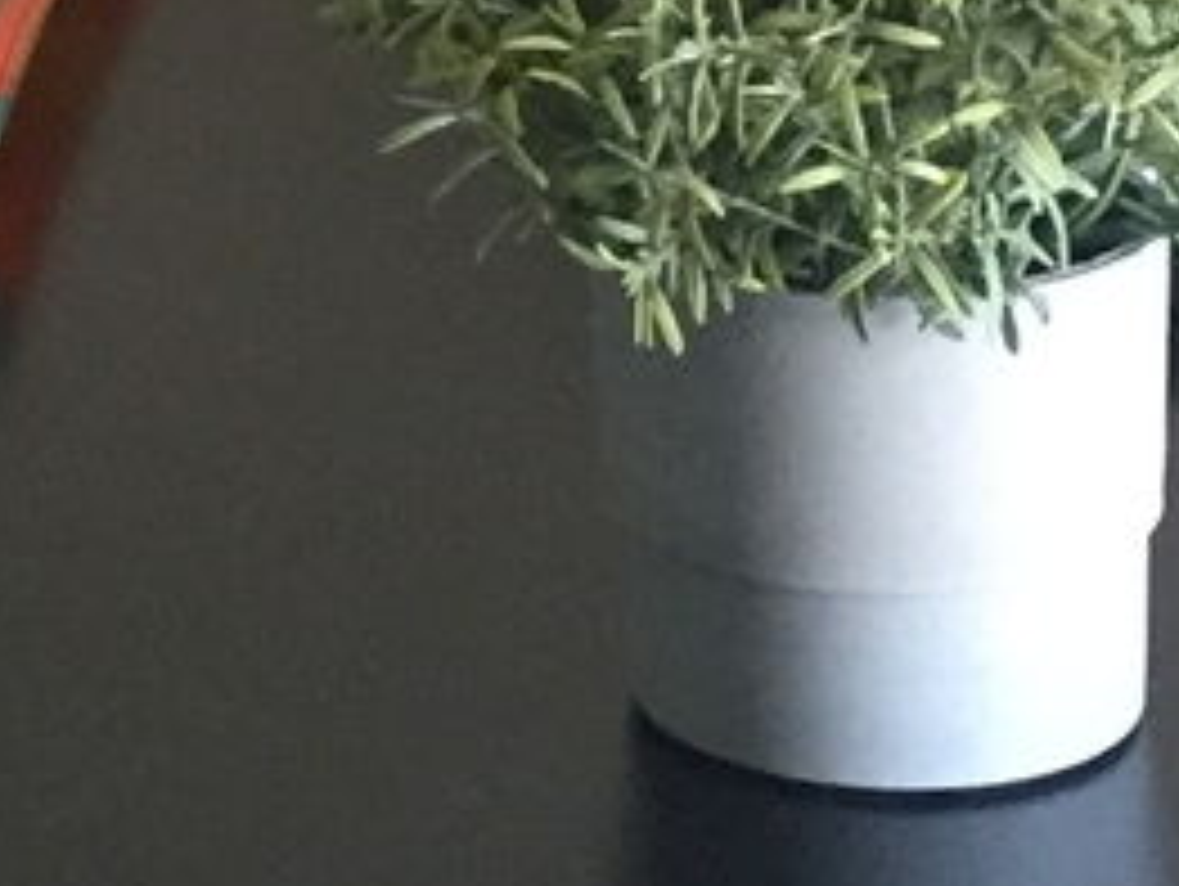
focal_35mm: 177
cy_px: -666
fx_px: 6034
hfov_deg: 10.8
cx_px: -459
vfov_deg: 8.1
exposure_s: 1/33
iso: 200
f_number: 2.2
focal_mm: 4.15
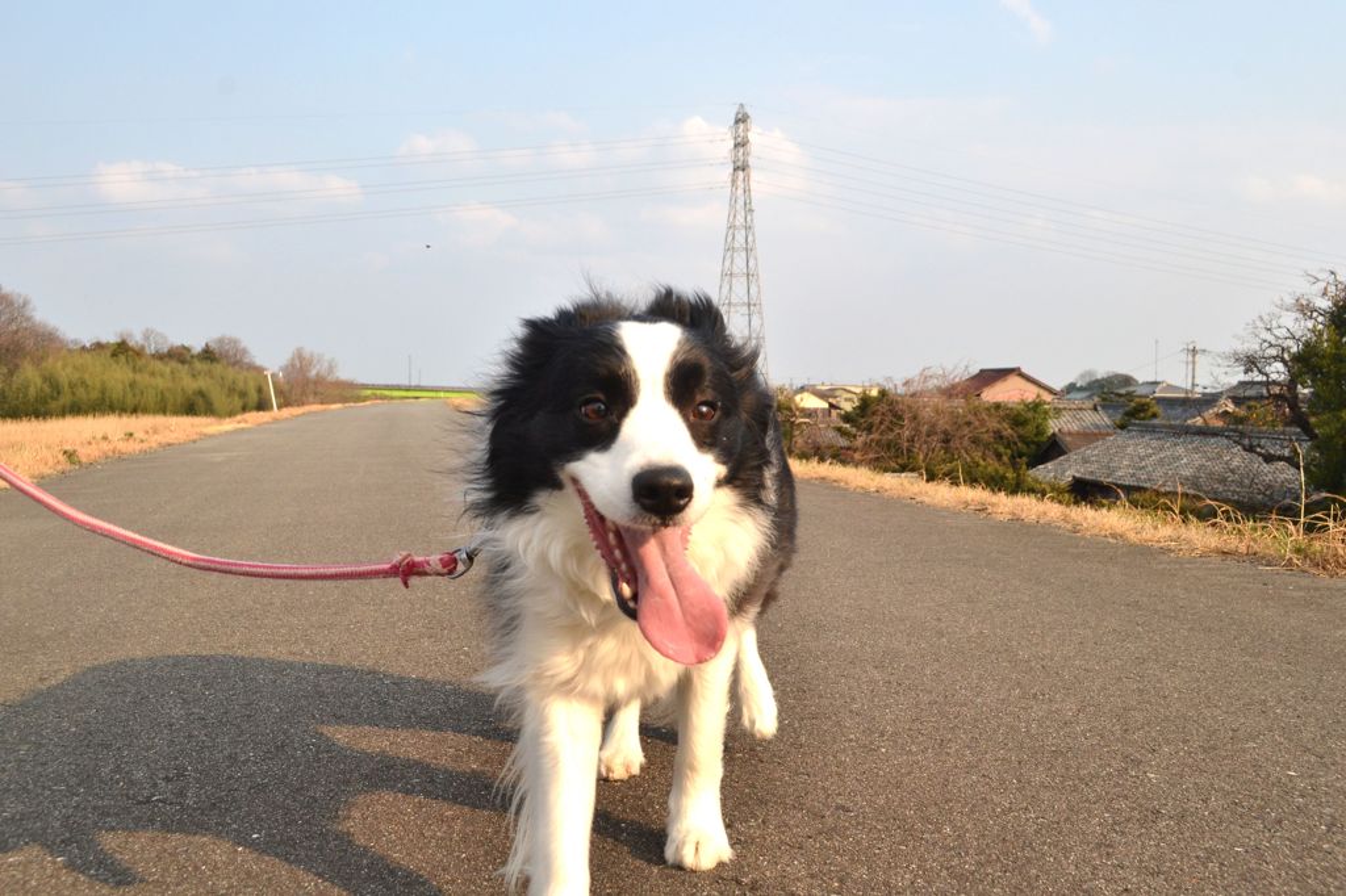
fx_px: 1233
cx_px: 673
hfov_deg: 57.2
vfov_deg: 39.9
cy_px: 448
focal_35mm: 33
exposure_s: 1/640
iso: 400
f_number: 9
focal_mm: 22
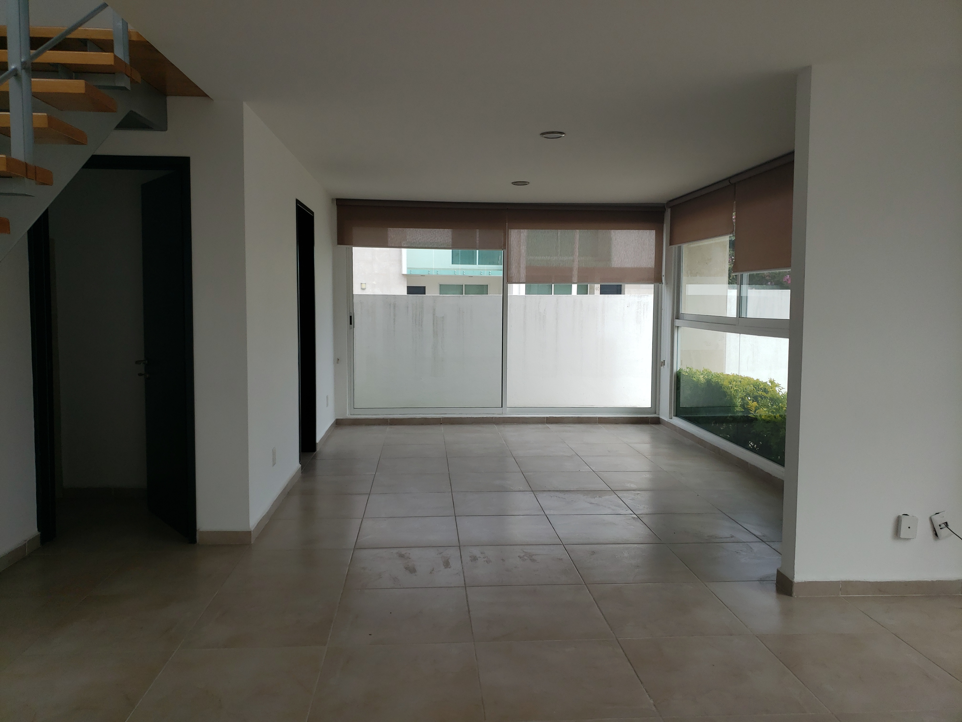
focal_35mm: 26
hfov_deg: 67.3
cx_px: 481
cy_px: 361
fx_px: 723
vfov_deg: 53.1
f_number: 1.5
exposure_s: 1/1347
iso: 50
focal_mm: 4.3
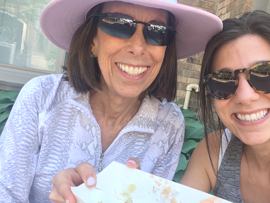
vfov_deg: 37.7
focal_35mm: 38
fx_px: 296
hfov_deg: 48.8
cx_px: 159
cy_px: 113
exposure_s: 1/120
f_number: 2.4
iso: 50
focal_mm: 2.15
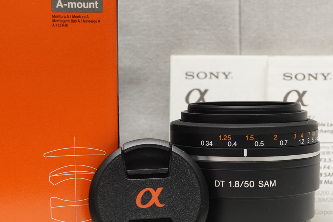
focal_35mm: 86
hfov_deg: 23.6
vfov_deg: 15.8
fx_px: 796
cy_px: 166
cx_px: 206
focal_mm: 32
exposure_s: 1/60
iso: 400
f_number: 5.6
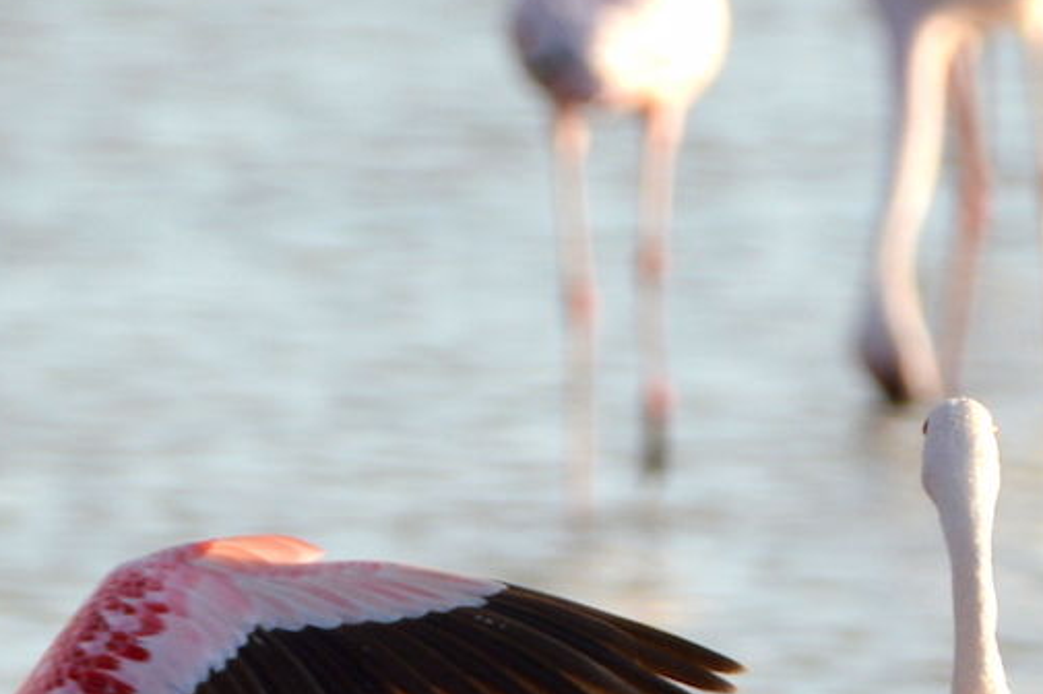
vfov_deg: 0.6
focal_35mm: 2493
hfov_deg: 0.8
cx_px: 836
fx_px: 72178
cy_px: 1091
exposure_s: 1/500
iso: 100
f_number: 6
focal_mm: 350
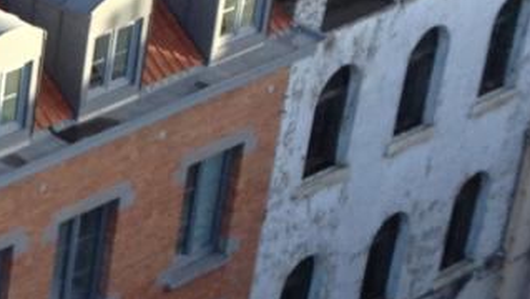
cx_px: -231
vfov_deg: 6.4
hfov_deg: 10.9
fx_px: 2686
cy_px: 213
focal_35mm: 191
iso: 50
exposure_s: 1/276
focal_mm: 4.28
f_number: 2.4
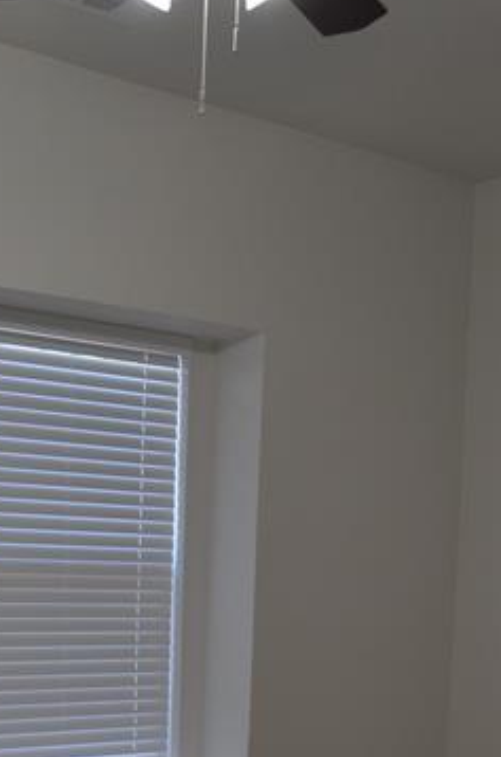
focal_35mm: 58
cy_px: 677
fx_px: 1217
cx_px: 101
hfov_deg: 22.9
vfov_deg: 32.9
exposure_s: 1/125
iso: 400
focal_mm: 18
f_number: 5.6
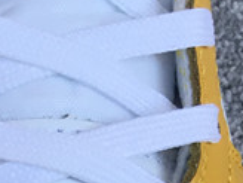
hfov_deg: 10.7
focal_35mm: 170
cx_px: -239
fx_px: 1193
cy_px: 444
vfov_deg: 8.0
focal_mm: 3.3
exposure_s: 1/429
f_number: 2.4
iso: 25
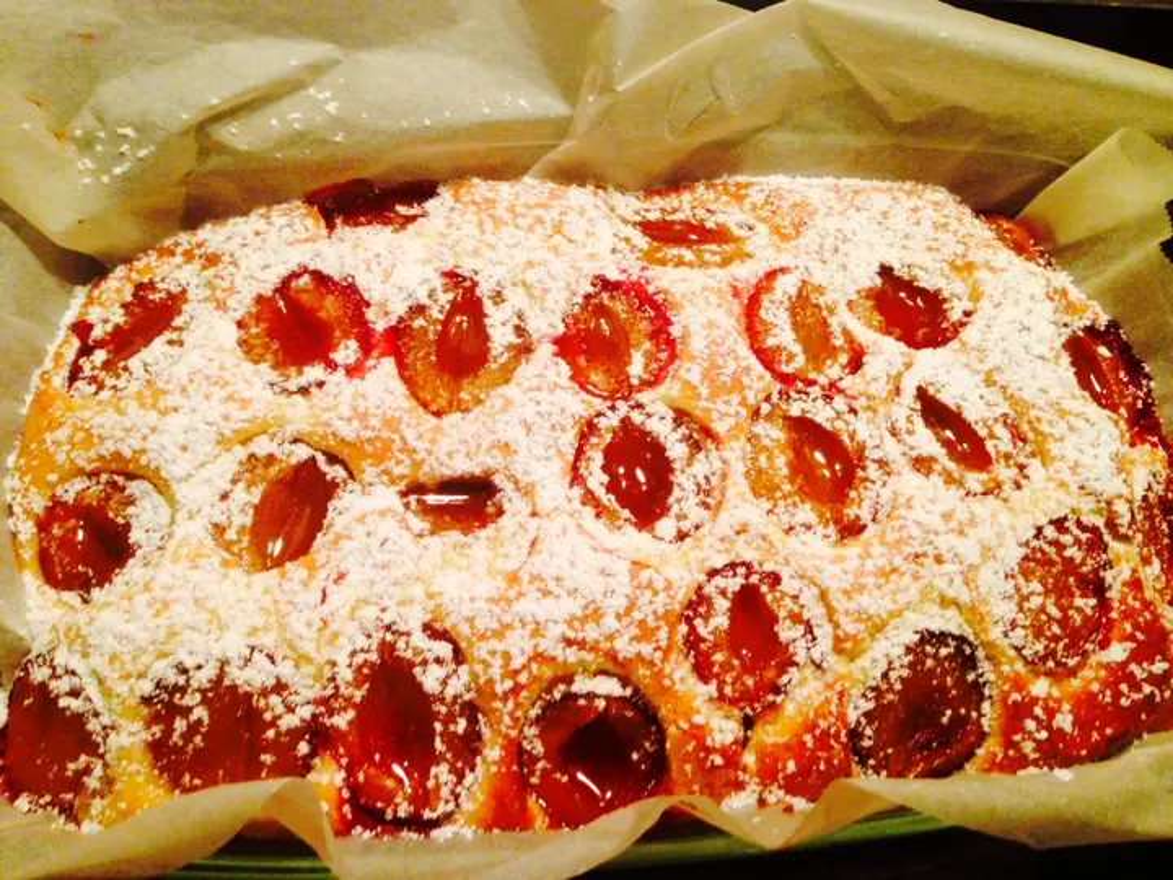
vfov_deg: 42.9
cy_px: 440
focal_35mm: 33
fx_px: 1118
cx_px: 586
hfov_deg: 55.4
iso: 160
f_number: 2.4
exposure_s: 1/20
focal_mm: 4.13
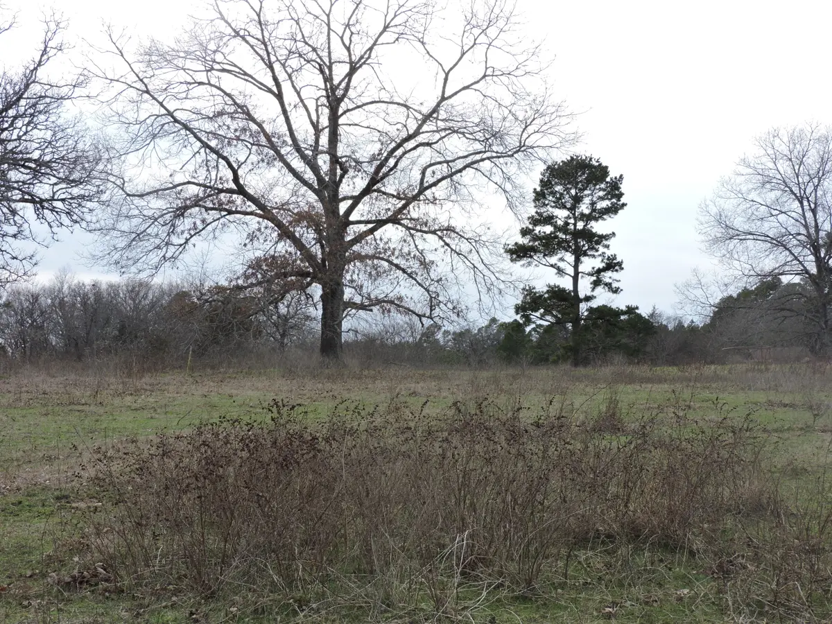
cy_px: 312
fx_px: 1322
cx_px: 416
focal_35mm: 55
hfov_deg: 34.9
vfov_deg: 26.6
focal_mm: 9.8
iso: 100
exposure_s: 1/320
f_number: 3.7
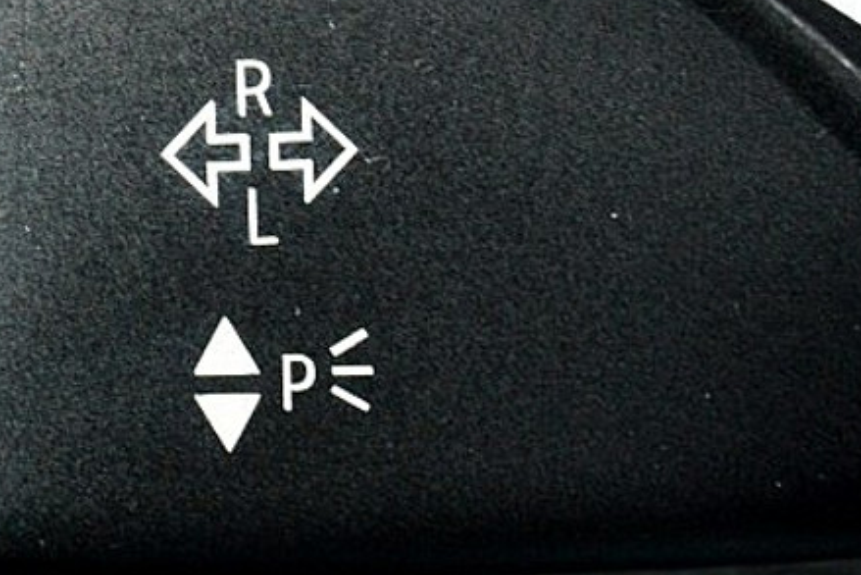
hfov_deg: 9.8
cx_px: 137
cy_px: 102
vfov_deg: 6.5
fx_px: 5024
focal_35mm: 210
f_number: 8
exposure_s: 1/60
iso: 450
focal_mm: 32
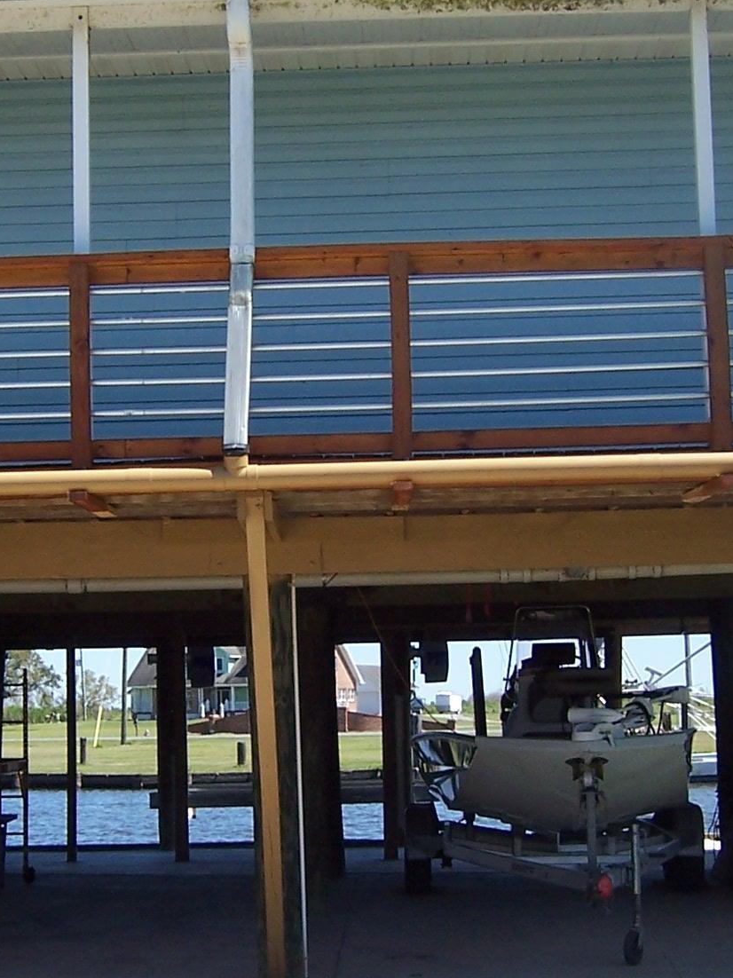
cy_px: 524
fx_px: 1949
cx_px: 267
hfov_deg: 21.2
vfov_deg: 28.2
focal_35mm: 69
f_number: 3.4
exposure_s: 1/750
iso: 80
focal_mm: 5.5
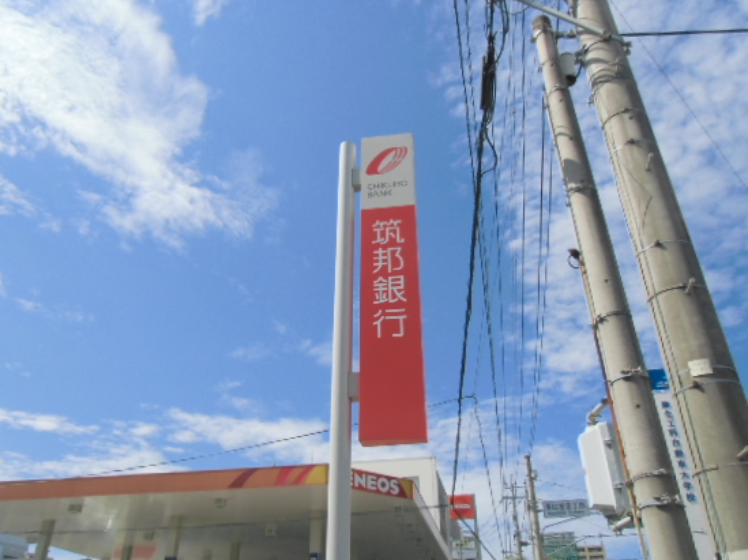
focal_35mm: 28
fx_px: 605
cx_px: 353
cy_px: 312
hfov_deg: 63.4
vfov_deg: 49.6
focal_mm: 4.24
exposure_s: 1/1250
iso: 64
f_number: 3
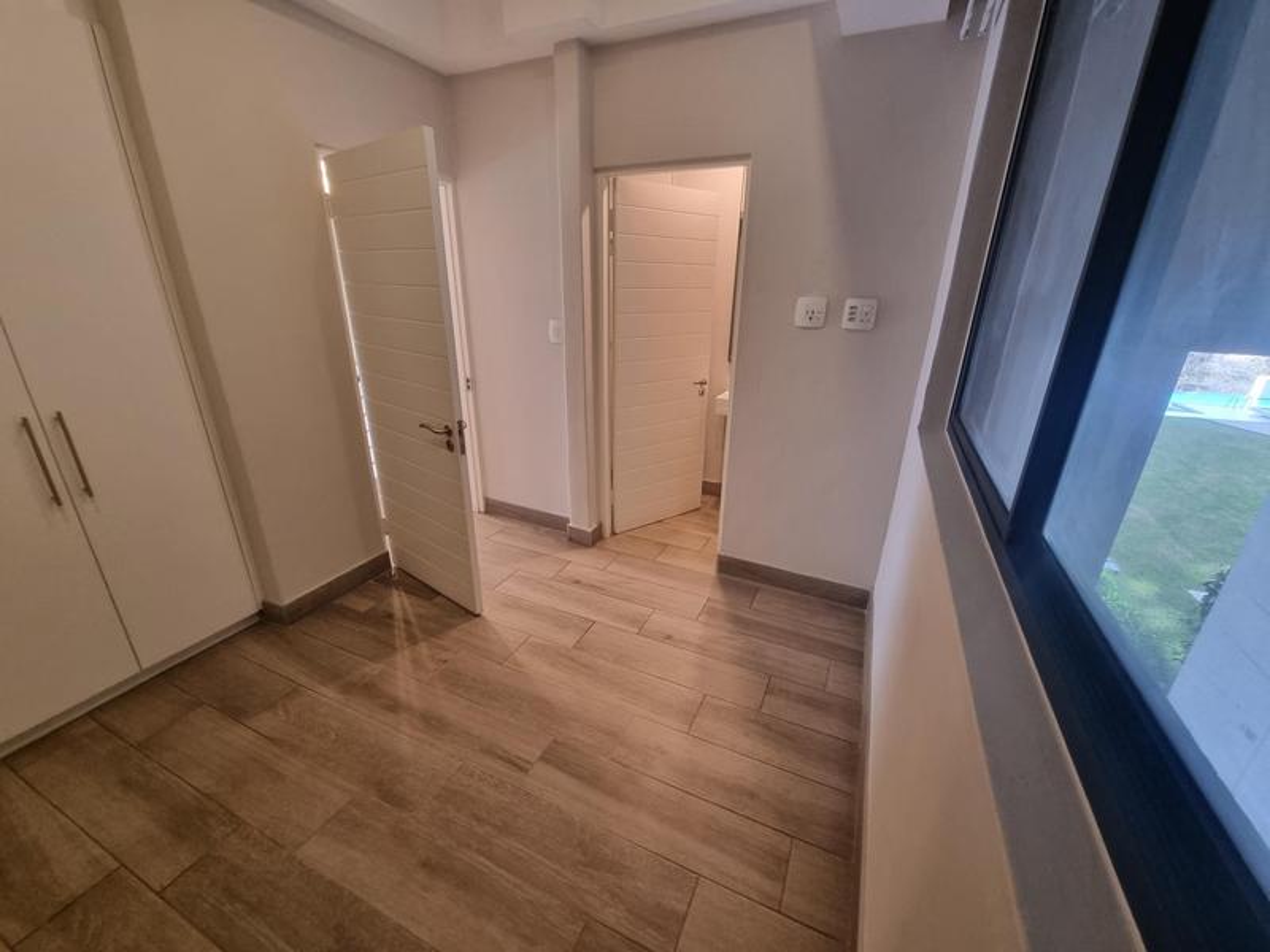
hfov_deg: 106.2
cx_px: 635
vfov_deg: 89.9
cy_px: 476
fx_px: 477
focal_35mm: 13
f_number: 2.2
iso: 320
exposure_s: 1/50
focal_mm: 2.2
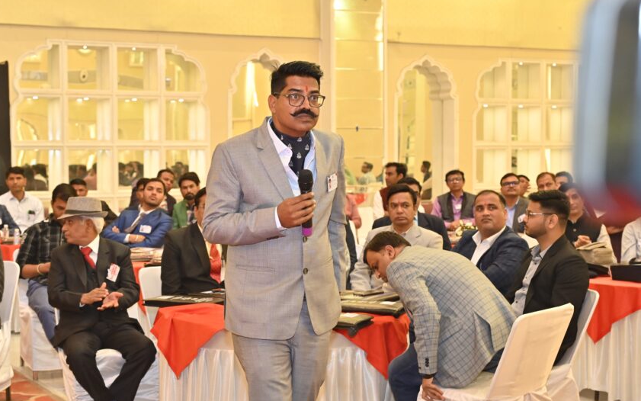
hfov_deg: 32.9
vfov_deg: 21.0
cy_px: 192
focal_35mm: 62
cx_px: 271
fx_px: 1083
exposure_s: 1/160
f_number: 4.5
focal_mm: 50
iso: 1600
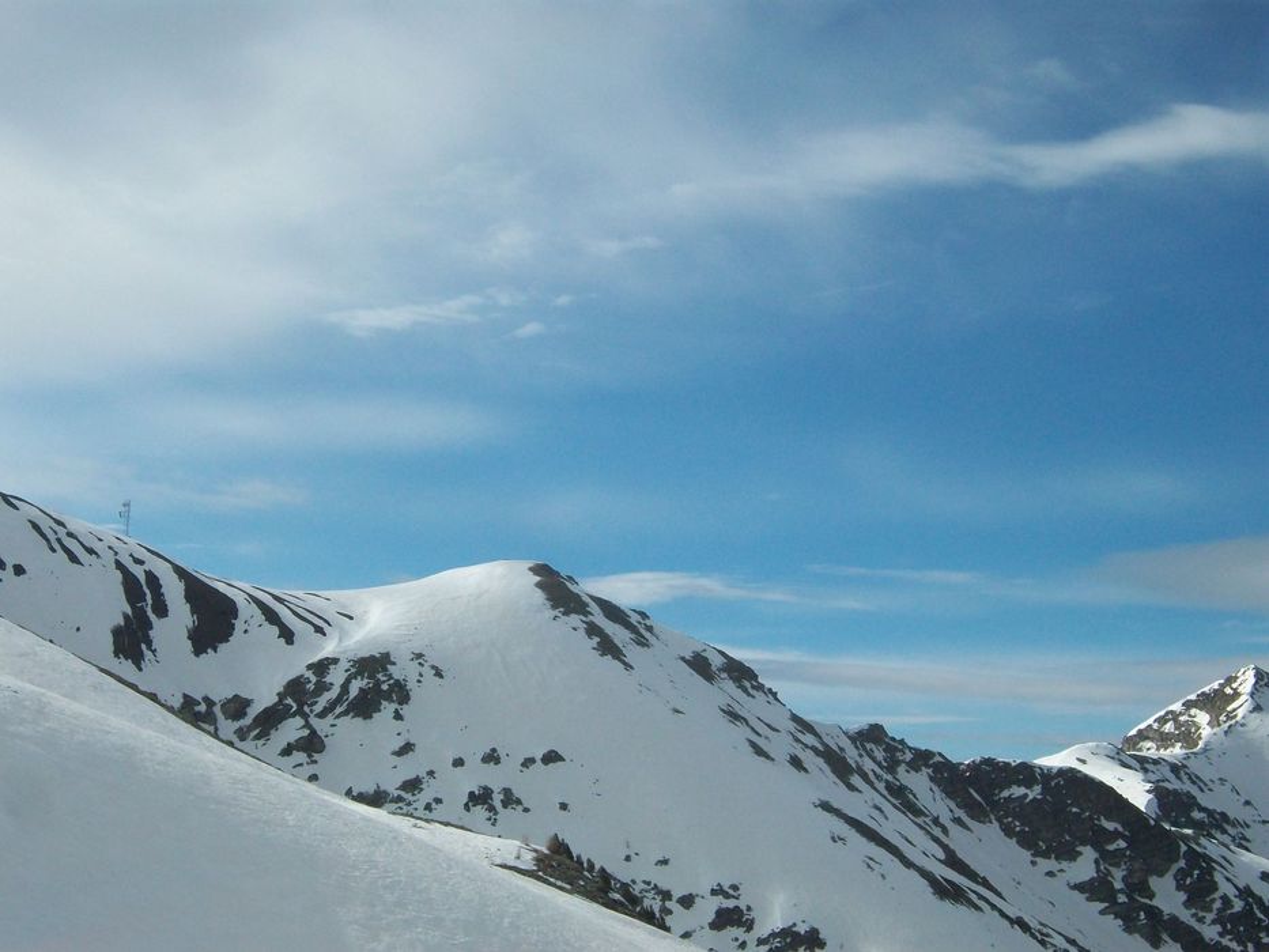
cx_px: 634
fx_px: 2420
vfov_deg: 22.3
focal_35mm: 66
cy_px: 476
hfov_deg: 29.4
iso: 80
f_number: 7.9
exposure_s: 1/500
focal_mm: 11
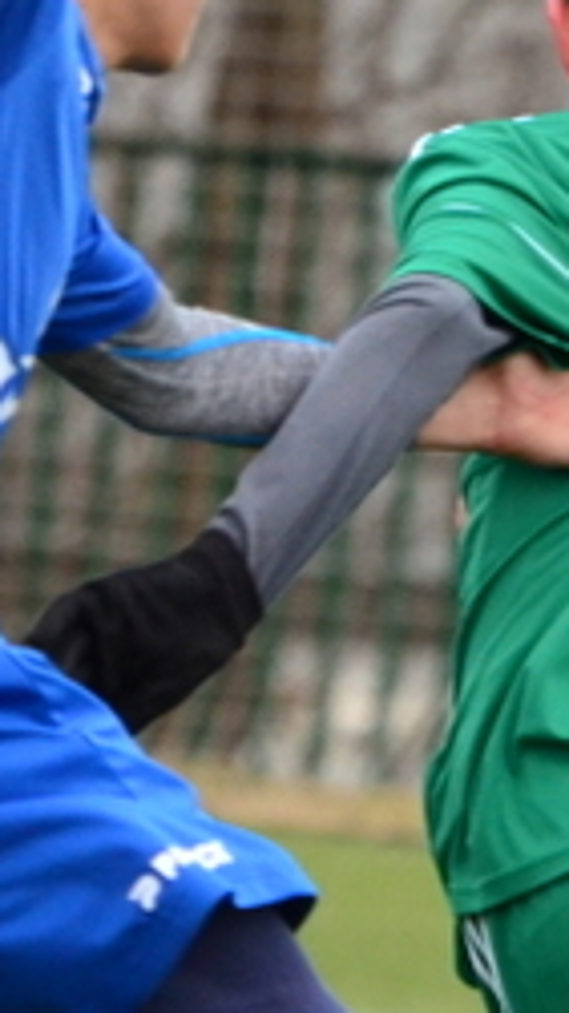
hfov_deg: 0.8
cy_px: 954
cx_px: 670
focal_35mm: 1461
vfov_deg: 1.5
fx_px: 39241
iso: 800
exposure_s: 1/640
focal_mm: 195
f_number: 5.6
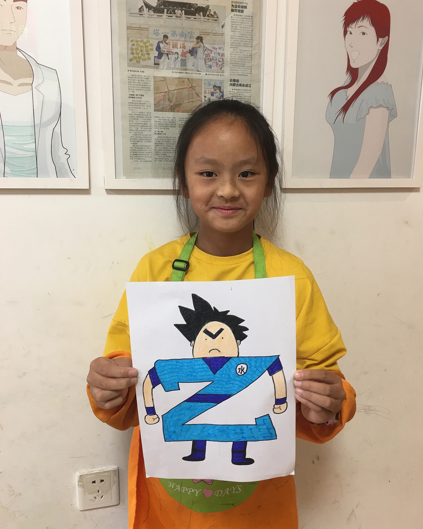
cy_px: 265
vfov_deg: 57.2
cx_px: 215
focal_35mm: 31
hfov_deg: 47.1
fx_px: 485
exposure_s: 1/17
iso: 32
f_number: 2.2
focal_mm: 4.15
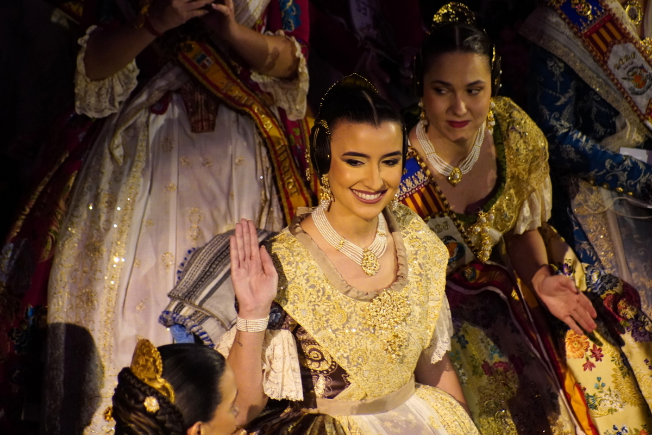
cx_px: 326
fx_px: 5705
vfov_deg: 4.4
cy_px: 218
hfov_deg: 6.5
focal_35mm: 315
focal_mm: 210
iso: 2500
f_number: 5.6
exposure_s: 1/250
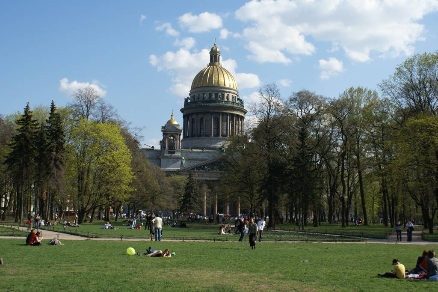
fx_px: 547
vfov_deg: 29.8
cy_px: 146
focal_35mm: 45
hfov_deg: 43.6
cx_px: 219
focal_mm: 30
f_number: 11
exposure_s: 1/160
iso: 100
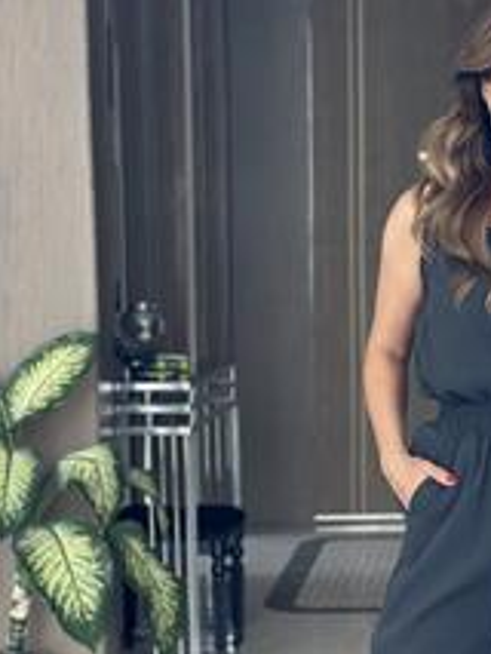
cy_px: 550
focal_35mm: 114
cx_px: 528
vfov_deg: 17.1
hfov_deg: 12.8
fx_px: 2154
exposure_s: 1/128
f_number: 1.78
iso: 125
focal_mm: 6.86
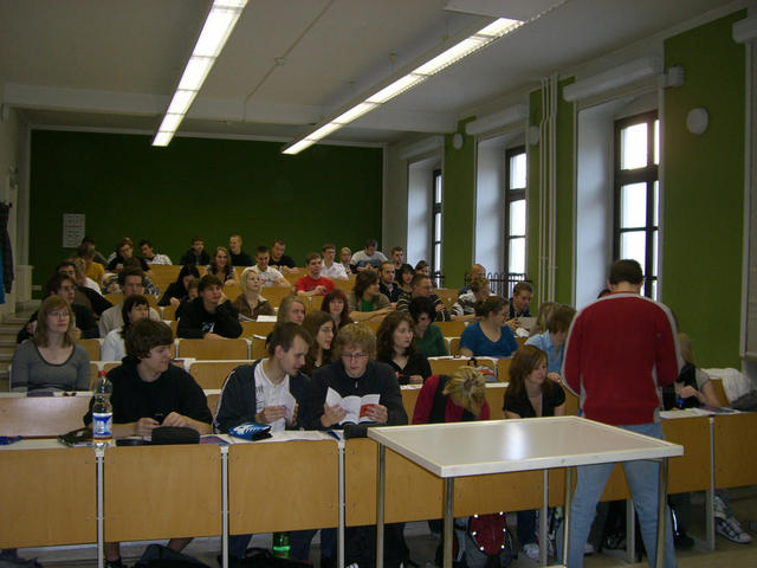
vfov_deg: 37.7
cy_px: 284
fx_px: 831
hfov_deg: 49.0
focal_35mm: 38
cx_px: 378
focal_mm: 6.2
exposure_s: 1/60
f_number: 2.7
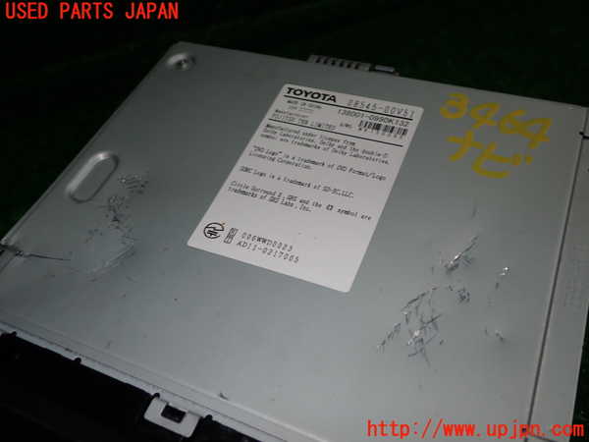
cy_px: 221
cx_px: 294
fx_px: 544
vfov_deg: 44.2
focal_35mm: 32
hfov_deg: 56.8
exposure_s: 1/30
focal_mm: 5.79
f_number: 7.1
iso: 100
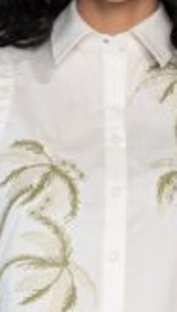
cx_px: 111
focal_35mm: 174
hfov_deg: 7.0
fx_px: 1444
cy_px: 283
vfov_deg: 12.3
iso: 200
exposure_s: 1/125
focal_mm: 46
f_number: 4.5
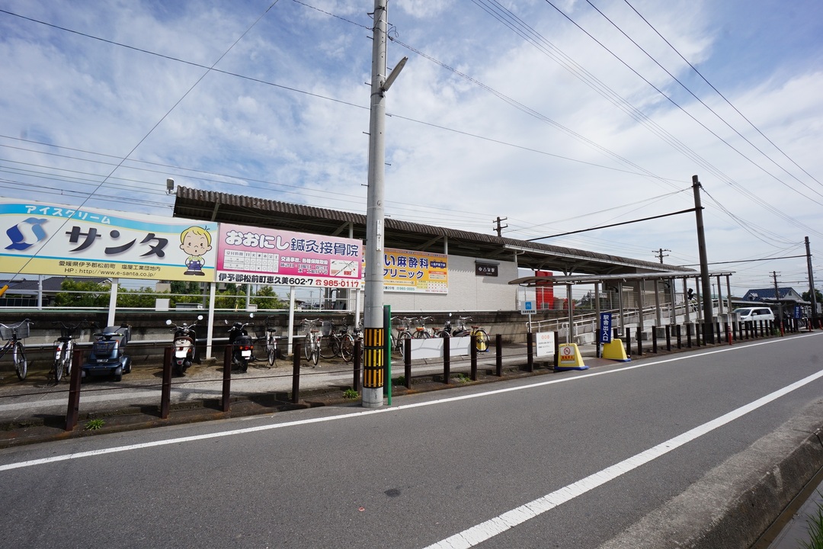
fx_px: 343
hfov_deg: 100.4
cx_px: 412
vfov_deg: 77.3
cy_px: 274
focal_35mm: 15
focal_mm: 10
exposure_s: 1/160
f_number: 14
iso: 100
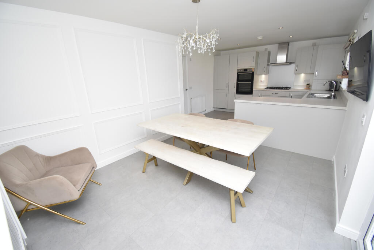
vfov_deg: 77.3
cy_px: 125
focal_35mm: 15
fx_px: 156
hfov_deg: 100.4
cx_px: 187
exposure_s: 1/250
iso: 720
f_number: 4.5
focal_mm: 10
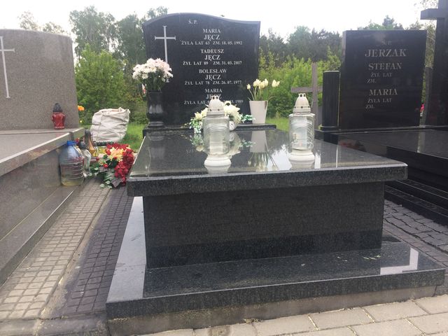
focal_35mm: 29
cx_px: 224
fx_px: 375
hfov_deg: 61.7
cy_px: 168
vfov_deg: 48.2
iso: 32
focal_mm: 4.15
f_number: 2.2
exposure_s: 1/240
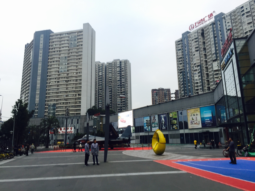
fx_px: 214
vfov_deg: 48.2
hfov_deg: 61.7
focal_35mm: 29
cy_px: 96
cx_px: 128
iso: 40
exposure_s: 1/100
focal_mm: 4.15
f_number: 2.2
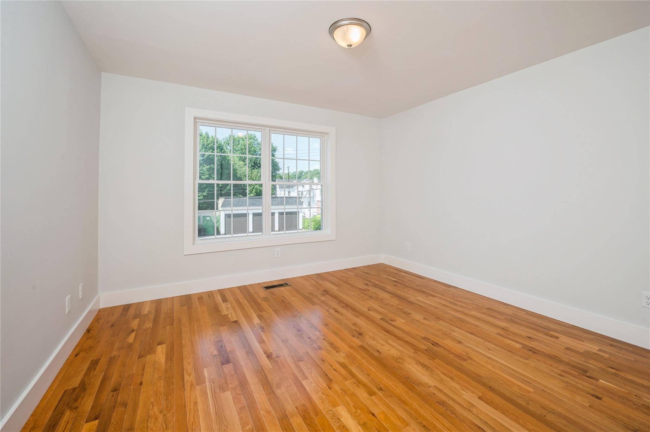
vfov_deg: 81.1
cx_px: 325
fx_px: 253
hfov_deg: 104.3
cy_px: 216
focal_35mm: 14
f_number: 11
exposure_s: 1/100
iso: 200
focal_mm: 14
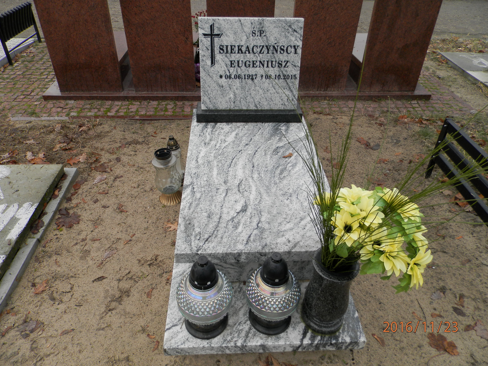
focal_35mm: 25
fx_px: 352
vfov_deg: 54.9
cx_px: 244
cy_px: 183
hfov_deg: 69.4
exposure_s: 1/50
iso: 80
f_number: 3.1
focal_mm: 4.5
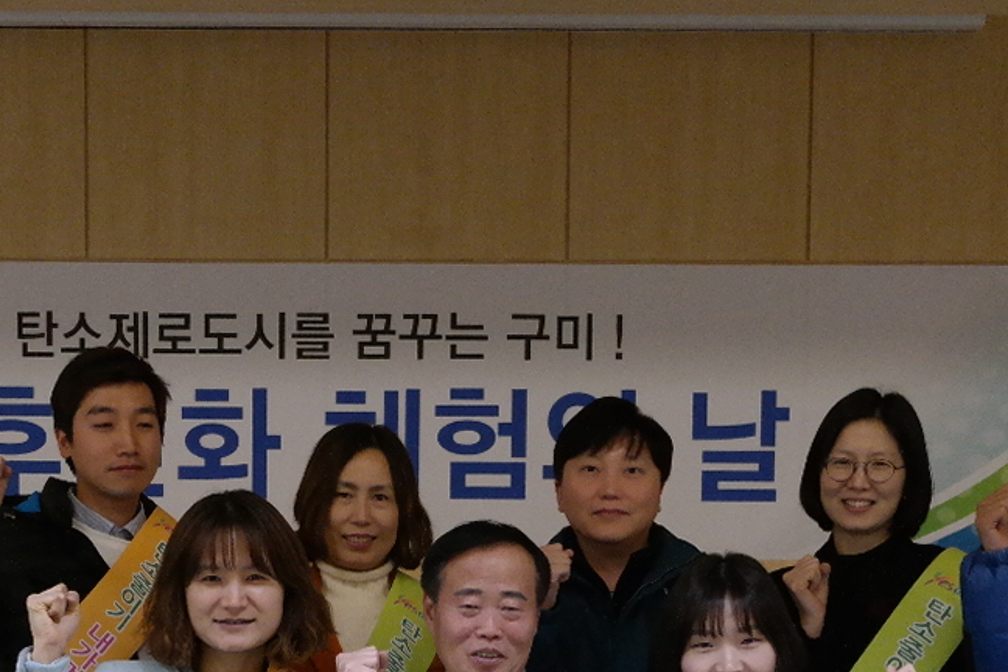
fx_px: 2240
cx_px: 380
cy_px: 866
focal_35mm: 80
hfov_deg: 25.3
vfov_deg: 16.2
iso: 1600
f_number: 3.5
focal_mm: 20
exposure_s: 1/40
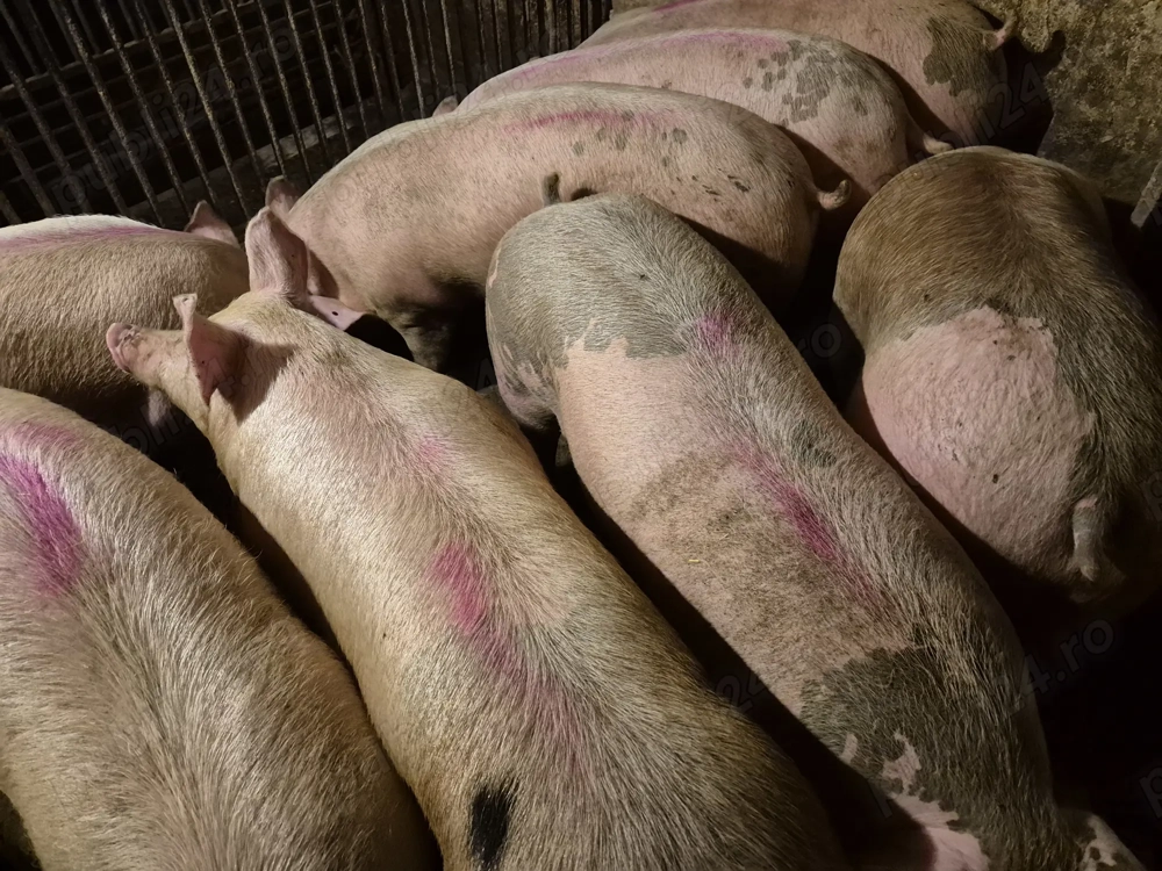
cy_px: 436
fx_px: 772
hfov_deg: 73.9
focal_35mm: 23
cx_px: 581
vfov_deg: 58.9
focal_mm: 5.4
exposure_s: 1/100
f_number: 1.8
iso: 1600
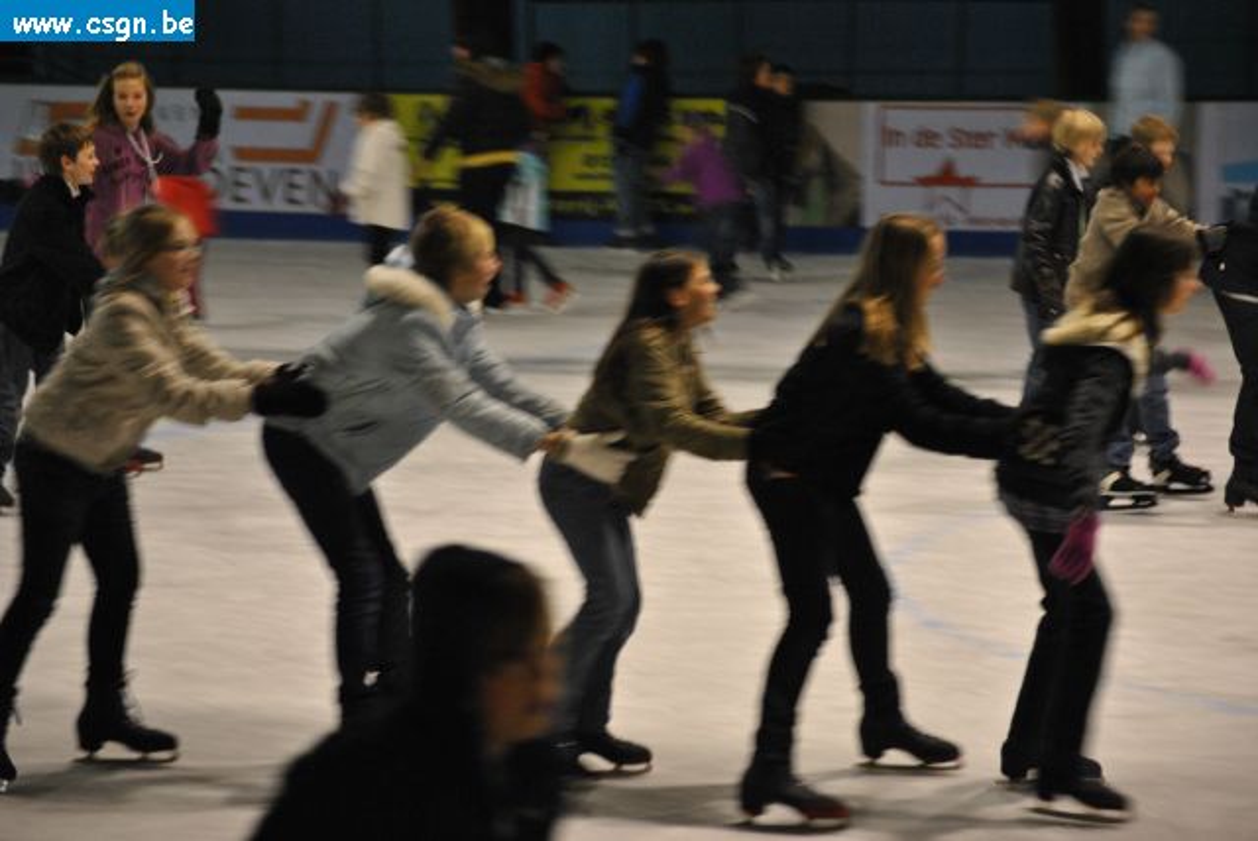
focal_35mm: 129
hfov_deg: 15.9
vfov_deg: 10.7
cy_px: 420
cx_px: 629
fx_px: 4512
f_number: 4.2
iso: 800
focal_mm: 86
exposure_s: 1/30
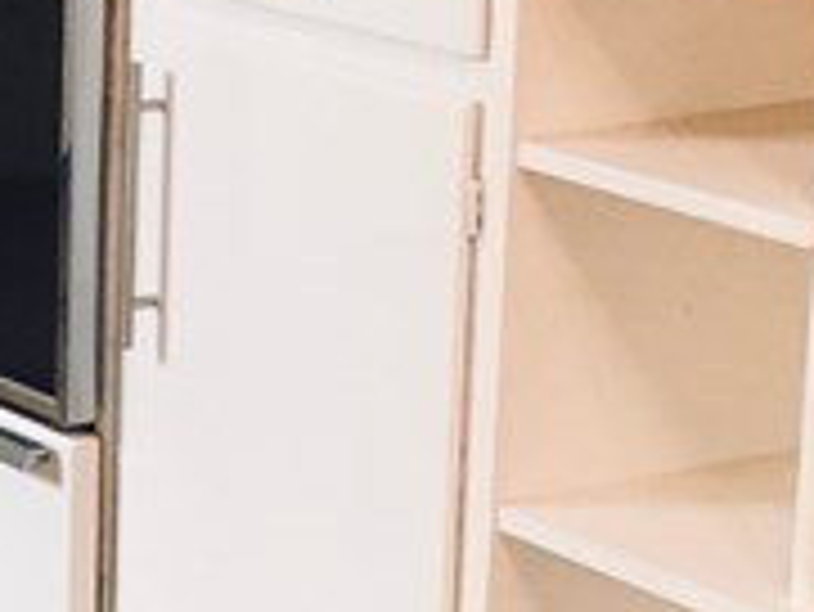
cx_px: -670
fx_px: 3859
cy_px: 148
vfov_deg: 9.0
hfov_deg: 11.2
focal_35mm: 164
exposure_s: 1/30
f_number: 2.2
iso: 80
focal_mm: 4.15
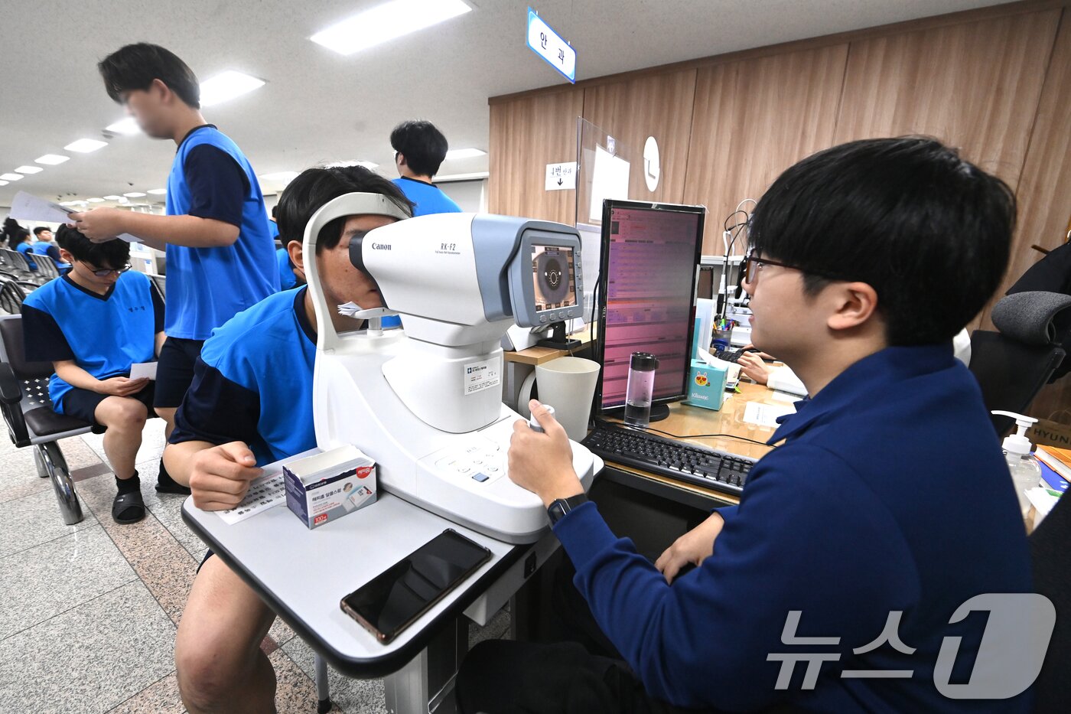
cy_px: 357
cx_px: 536
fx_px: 416
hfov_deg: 104.3
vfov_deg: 81.2
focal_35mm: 14
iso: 5000
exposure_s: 1/250
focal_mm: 14
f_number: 5.6
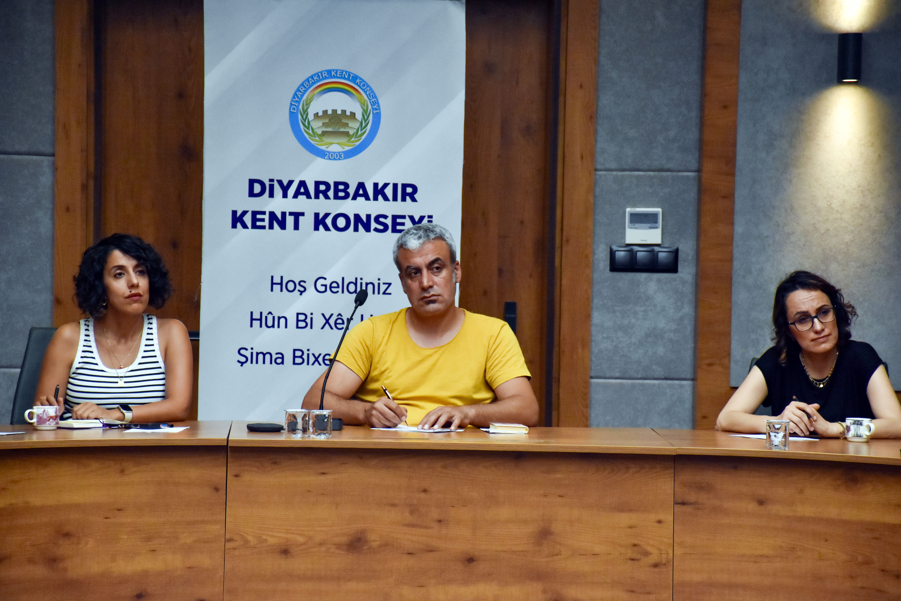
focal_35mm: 158
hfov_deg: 13.0
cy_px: 300
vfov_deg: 8.7
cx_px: 450
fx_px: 3942
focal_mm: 105
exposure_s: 1/250
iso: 2000
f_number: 5.6
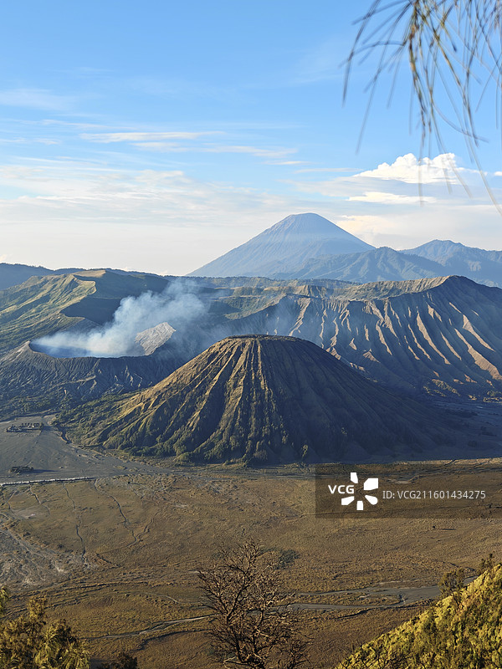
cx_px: 251
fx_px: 909
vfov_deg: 40.4
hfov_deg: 30.9
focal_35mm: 47
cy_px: 334
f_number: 1.8
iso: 50
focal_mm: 8.67
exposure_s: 1/565
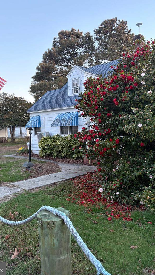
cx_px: 66
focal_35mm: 29
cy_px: 137
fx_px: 212
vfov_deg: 66.1
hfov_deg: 40.1
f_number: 1.6
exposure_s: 1/60
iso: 200
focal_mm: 5.96
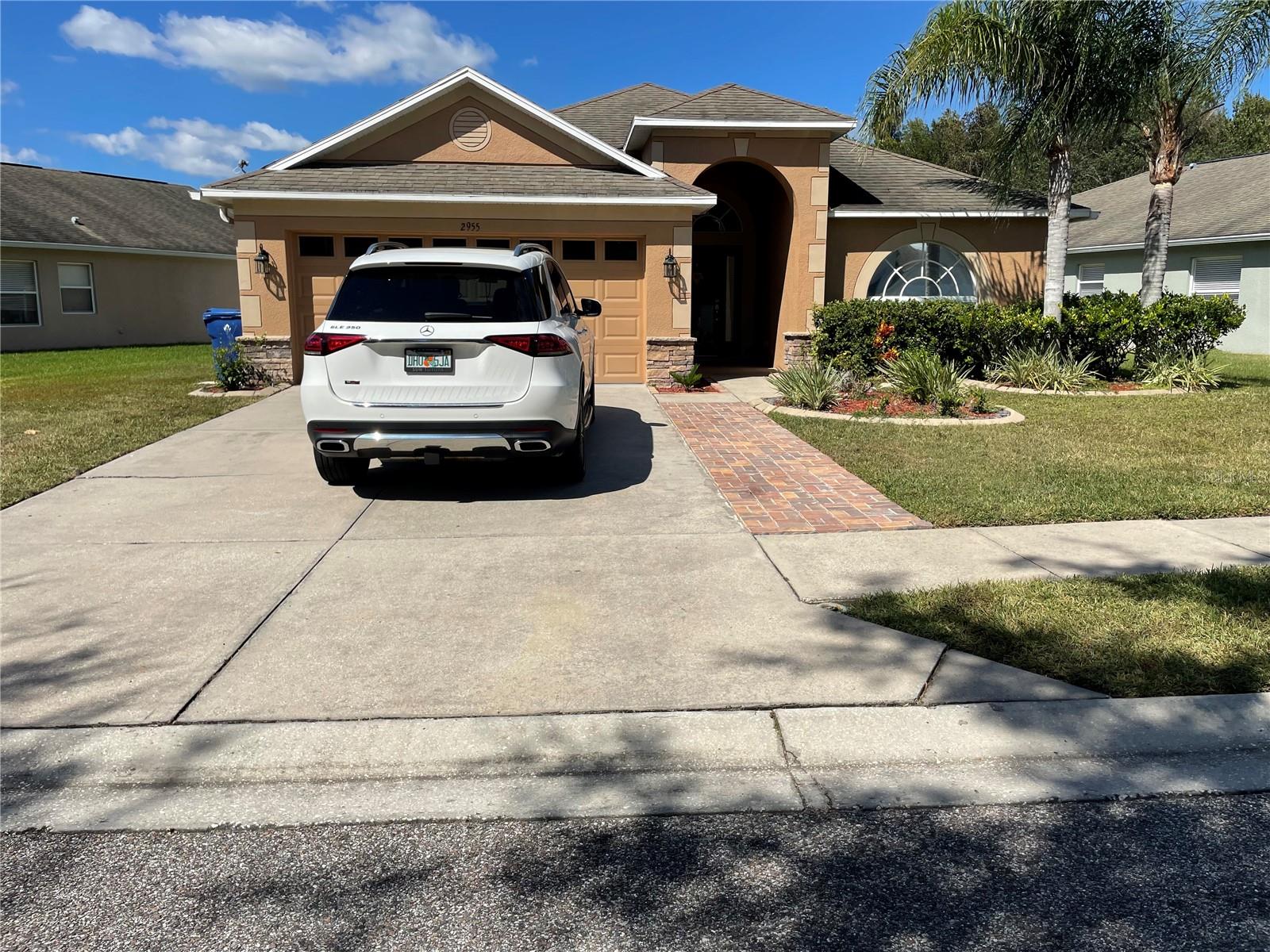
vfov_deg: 53.1
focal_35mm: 26
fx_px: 954
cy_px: 476
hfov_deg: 67.3
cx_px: 635
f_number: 1.6
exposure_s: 1/5291
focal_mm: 4.2
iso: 32
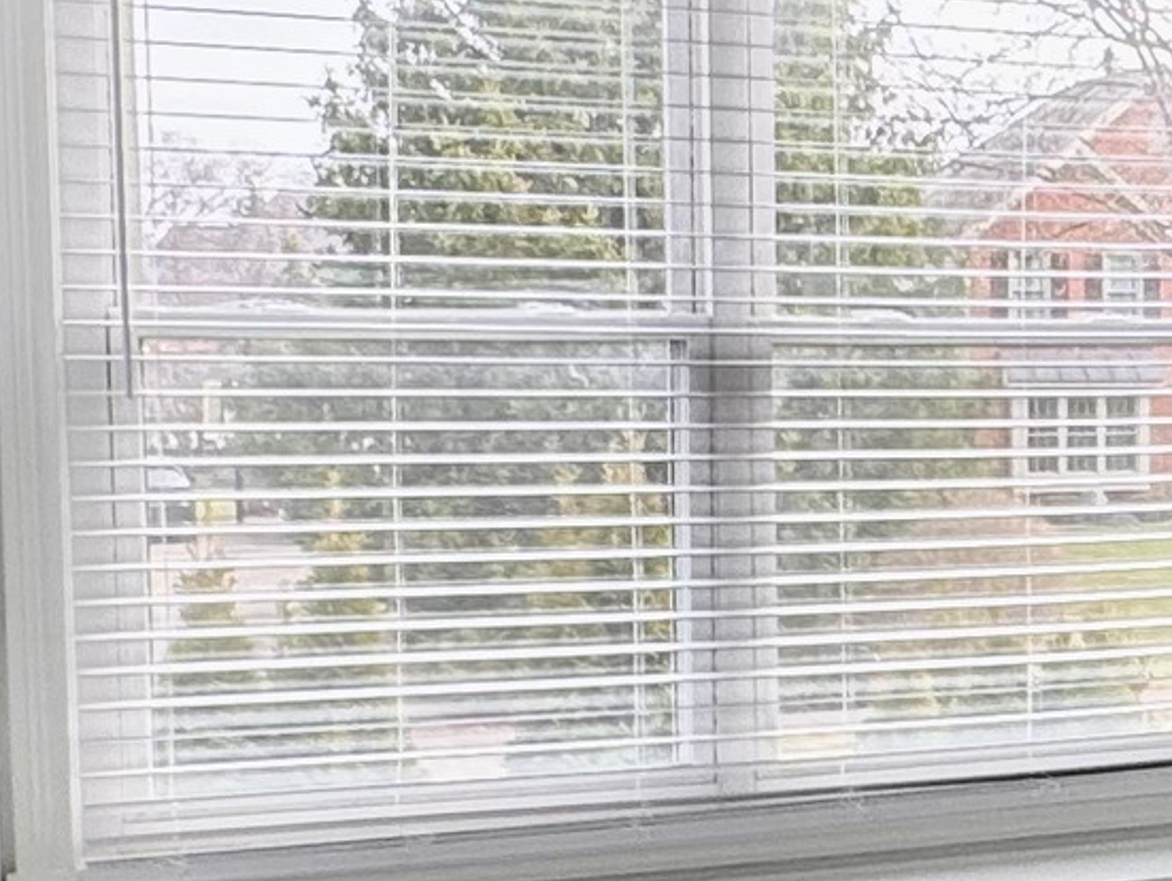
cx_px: 1485
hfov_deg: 22.6
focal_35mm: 78
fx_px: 2643
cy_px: 528
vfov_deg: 18.9
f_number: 2.2
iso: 50
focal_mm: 2.22
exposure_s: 1/99
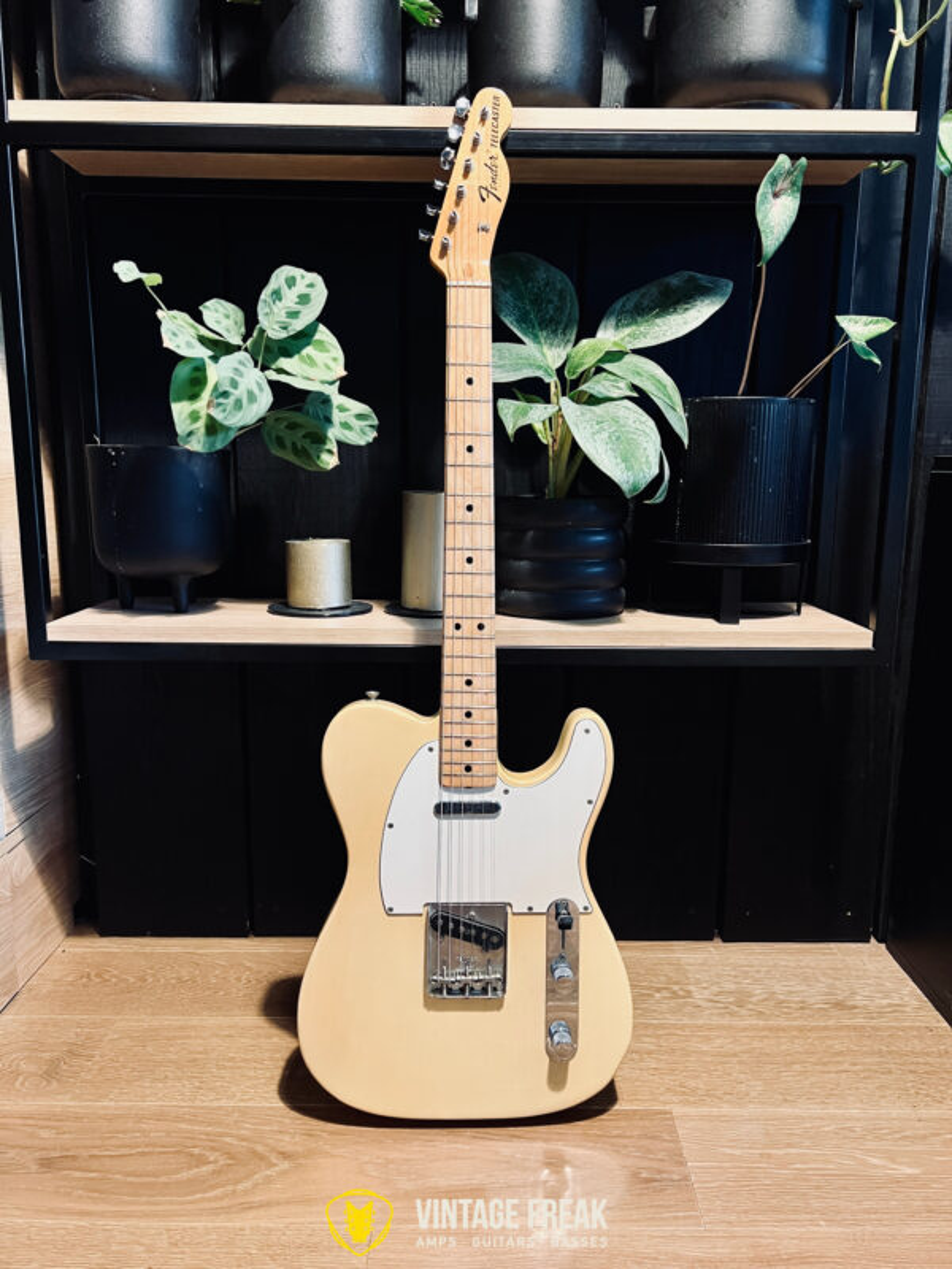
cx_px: 476
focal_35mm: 26
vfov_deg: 67.3
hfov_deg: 53.1
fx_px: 953
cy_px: 634
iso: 200
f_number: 1.5
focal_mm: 5.7
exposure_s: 1/50
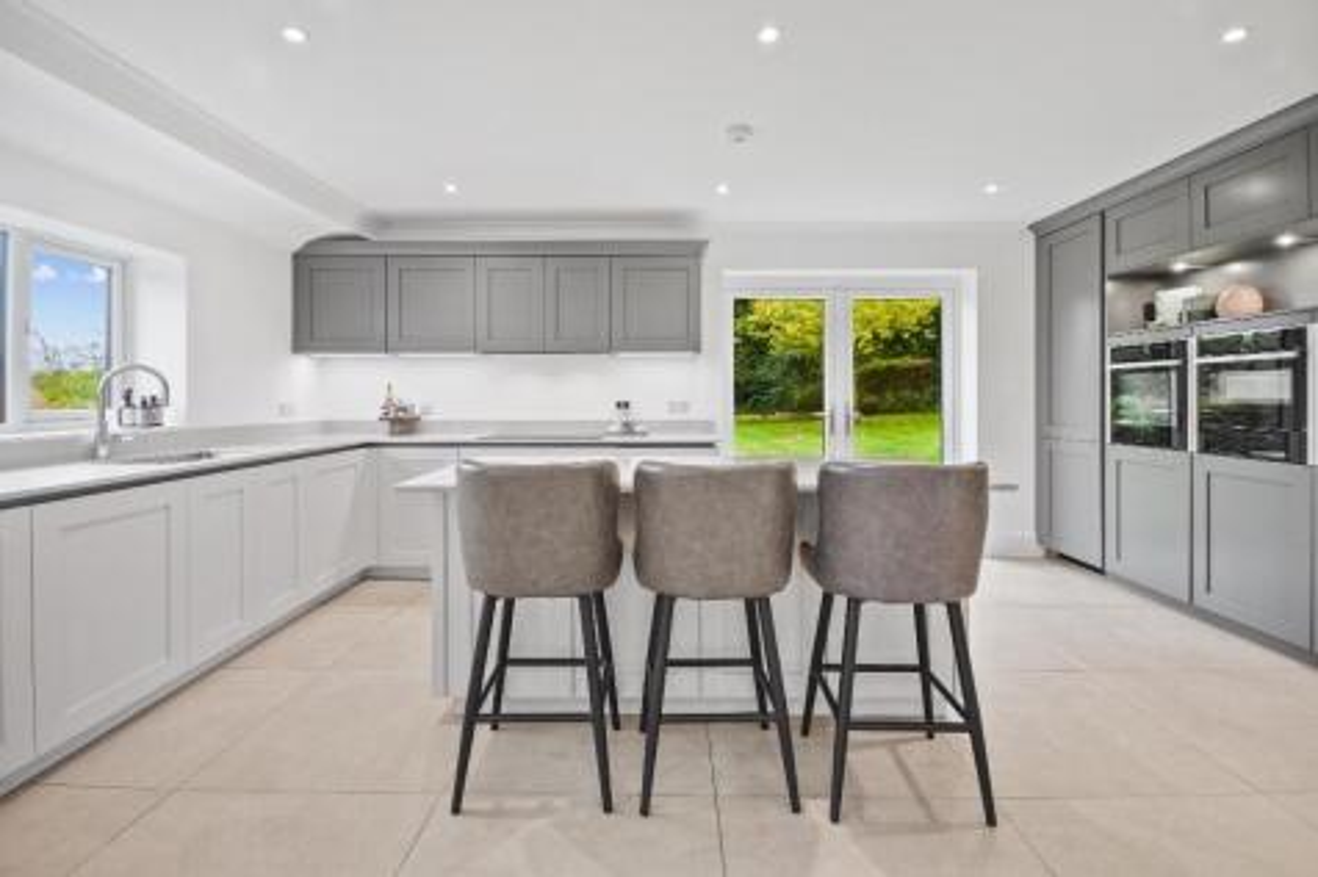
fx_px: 549
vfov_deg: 77.3
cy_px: 438
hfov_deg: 100.4
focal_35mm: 15
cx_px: 659
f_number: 4
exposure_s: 1/3
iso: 100
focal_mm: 10
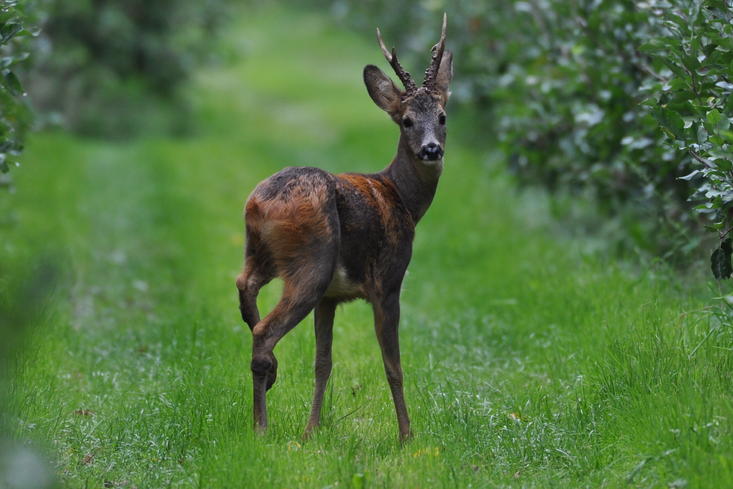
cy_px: 244
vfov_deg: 1.5
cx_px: 366
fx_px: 18324
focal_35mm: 900
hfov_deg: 2.3
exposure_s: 1/160
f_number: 7.1
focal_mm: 600
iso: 400
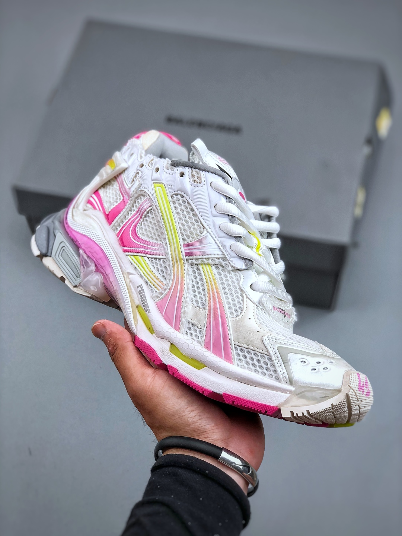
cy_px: 268
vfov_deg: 33.8
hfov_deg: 25.7
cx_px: 201
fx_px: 883
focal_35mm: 57
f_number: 2.8
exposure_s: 1/100
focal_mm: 6.6
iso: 20
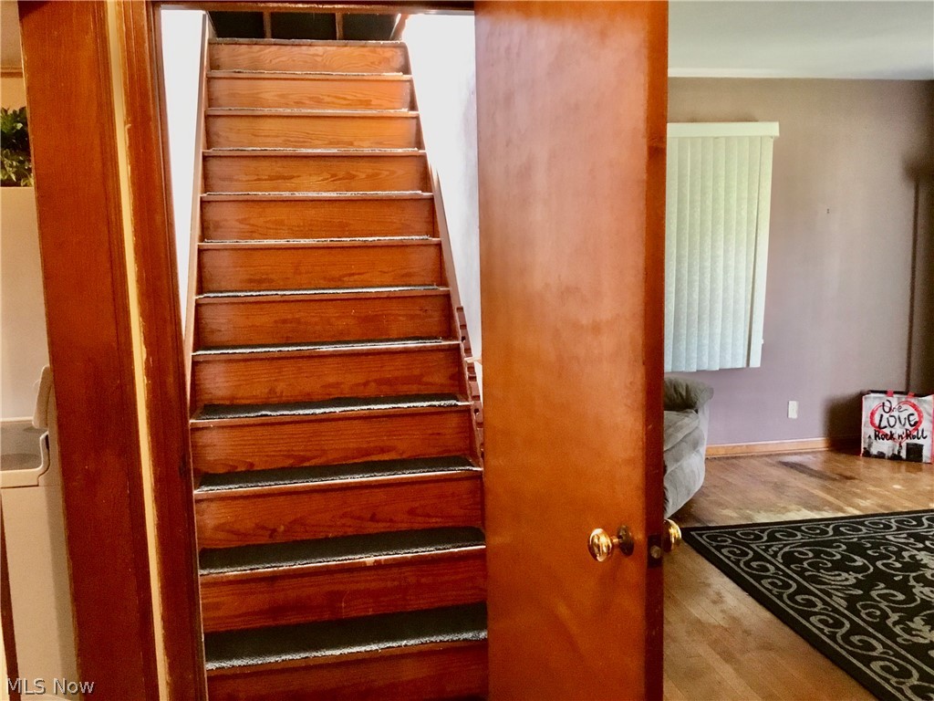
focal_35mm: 31
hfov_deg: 58.4
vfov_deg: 45.4
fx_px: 836
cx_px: 467
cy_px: 350
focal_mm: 3.3
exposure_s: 1/30
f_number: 2.4
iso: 200
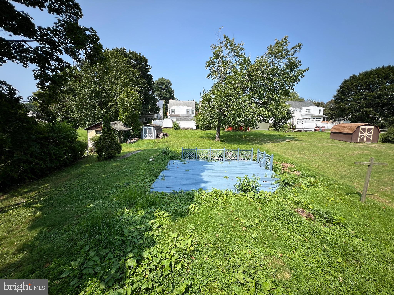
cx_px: 197
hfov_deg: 106.2
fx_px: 148
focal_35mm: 13
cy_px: 148
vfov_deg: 89.9
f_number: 1.8
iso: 32
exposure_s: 1/853
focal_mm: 1.57
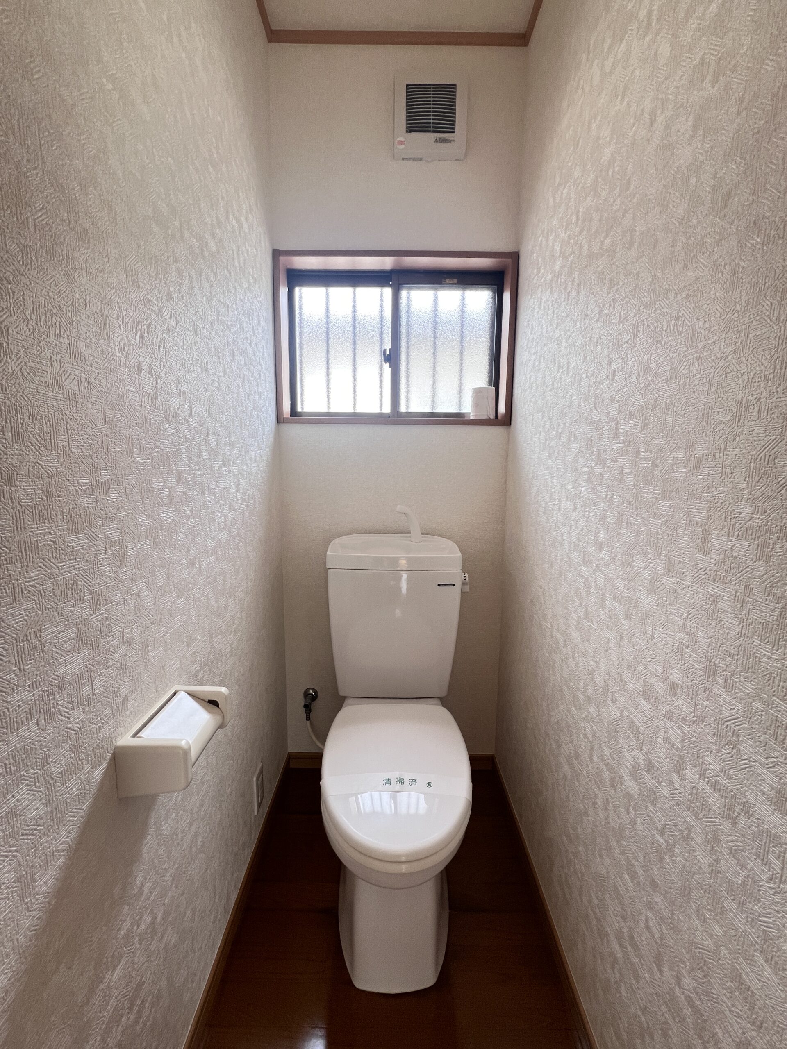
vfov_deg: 106.2
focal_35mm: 13
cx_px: 394
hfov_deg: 89.9
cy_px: 524
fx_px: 394
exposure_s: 1/99
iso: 100
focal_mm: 1.57
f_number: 1.8
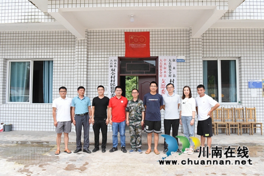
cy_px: 88
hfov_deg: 67.4
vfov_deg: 48.0
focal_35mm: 27
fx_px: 198
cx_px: 132
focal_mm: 27
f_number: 13
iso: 4000
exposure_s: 1/640
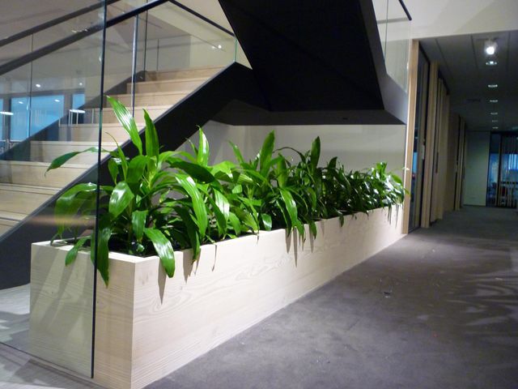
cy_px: 194
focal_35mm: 29
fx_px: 434
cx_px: 259
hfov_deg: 61.7
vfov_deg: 48.2
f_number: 3.3
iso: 400
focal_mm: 5.2
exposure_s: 1/15
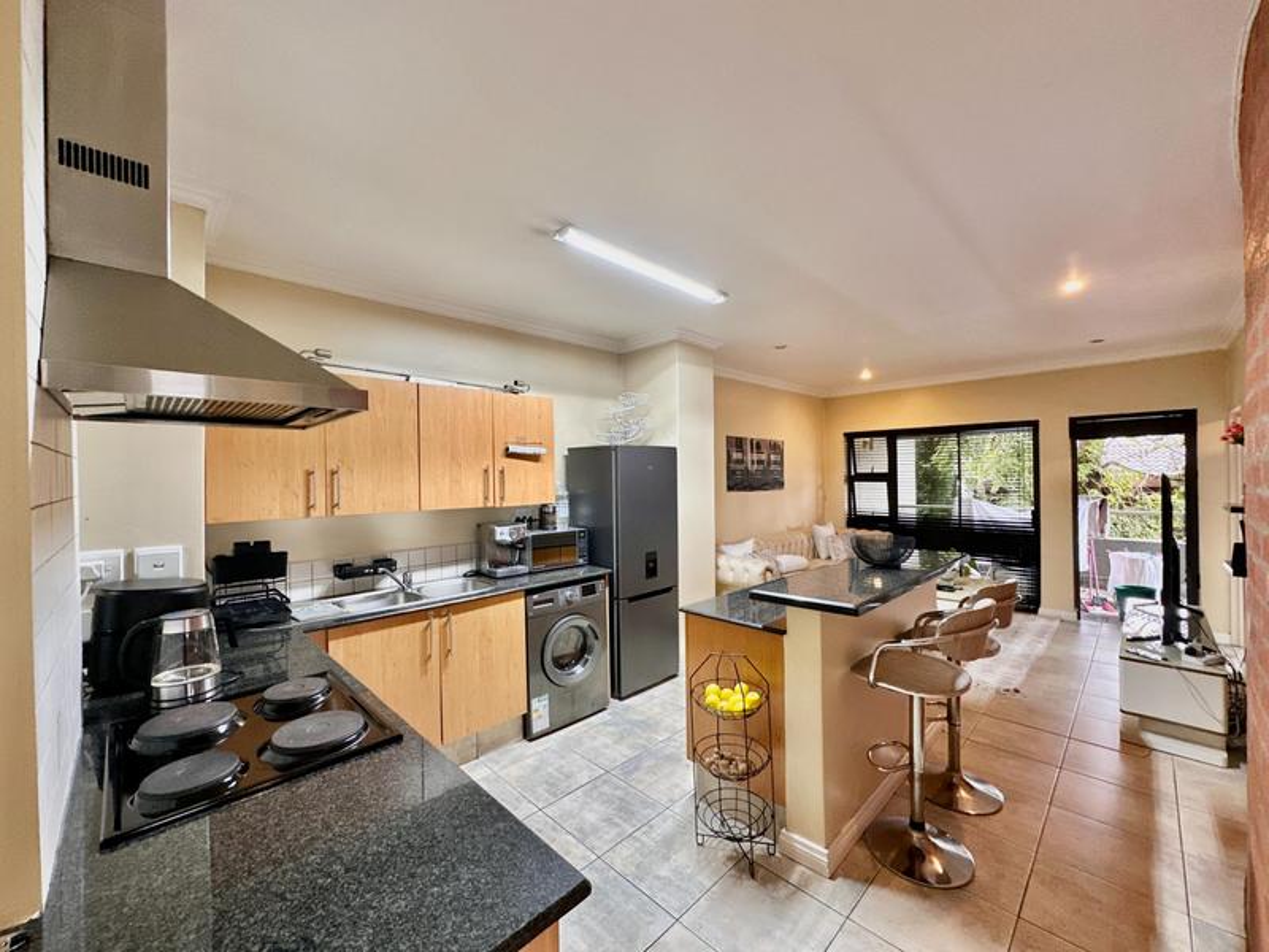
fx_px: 513
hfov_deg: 102.1
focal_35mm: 14
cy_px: 476
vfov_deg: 85.7
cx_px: 634
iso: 320
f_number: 2.2
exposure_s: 1/50
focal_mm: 2.22
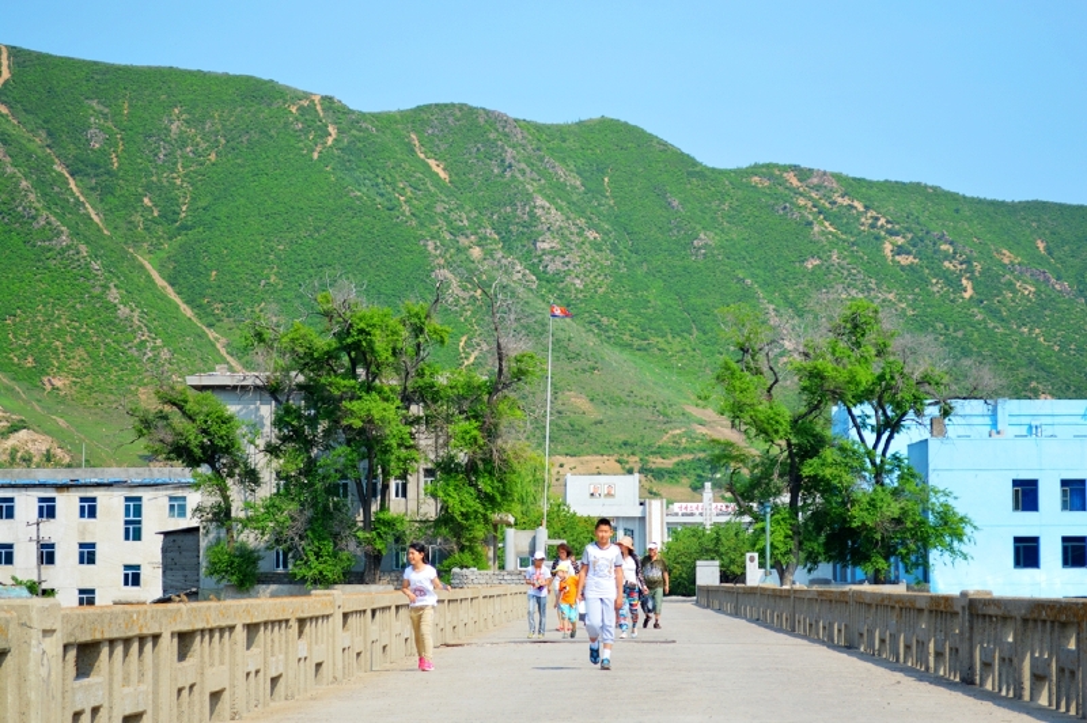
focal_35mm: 82
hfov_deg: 24.6
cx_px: 544
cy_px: 362
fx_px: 2489
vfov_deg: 16.5
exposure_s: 1/320
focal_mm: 55
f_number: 5.6
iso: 100
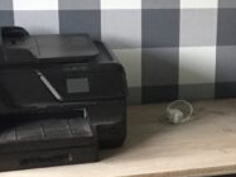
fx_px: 634
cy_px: 106
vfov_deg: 15.9
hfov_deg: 20.4
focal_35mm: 93
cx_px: 237
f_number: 2.2
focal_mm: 4.15
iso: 250
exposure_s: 1/20
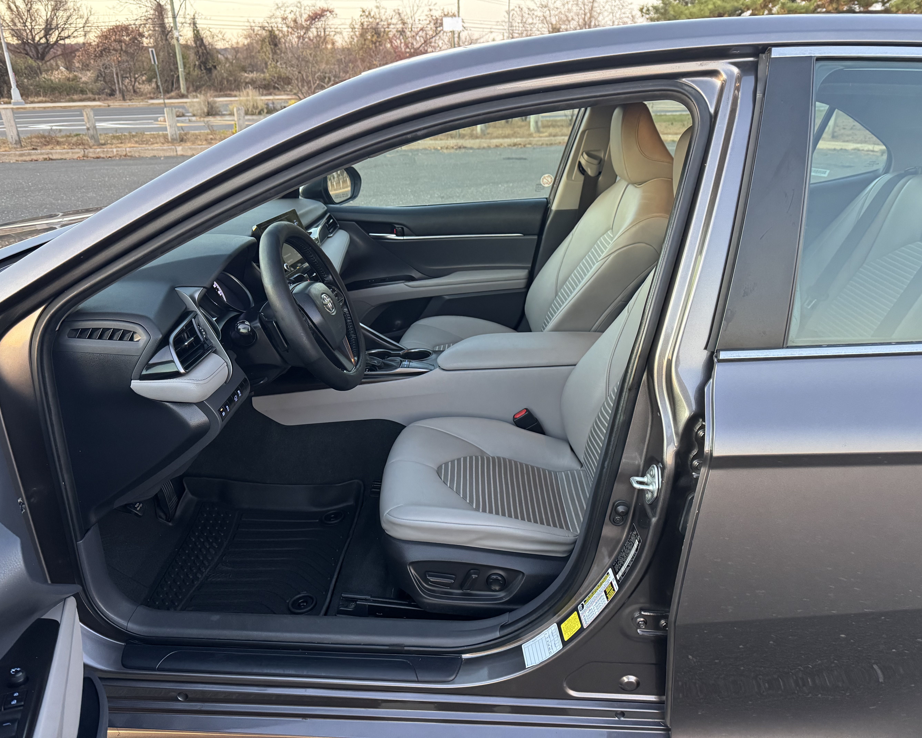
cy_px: 369
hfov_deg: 68.0
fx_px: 682
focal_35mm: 25
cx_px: 432
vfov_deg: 56.8
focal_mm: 6.76
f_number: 1.78
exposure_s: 1/60
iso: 500
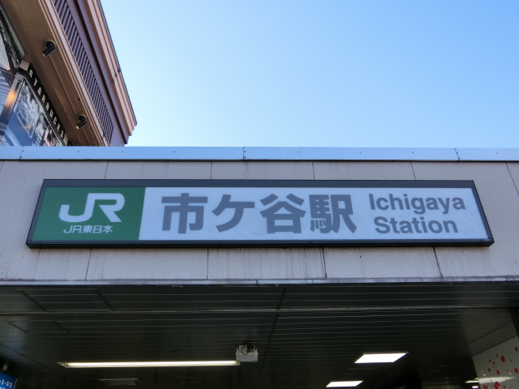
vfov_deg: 48.2
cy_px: 194
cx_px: 260
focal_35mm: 29
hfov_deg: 61.7
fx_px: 435
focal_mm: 5.2
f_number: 3.7
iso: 80
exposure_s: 1/250
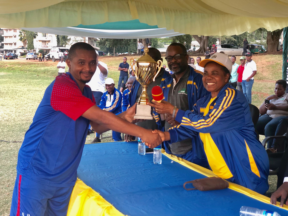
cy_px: 108
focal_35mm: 52
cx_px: 144
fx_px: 433
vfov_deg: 28.0
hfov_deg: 36.8
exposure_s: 1/40
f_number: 2.4
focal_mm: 6
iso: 80
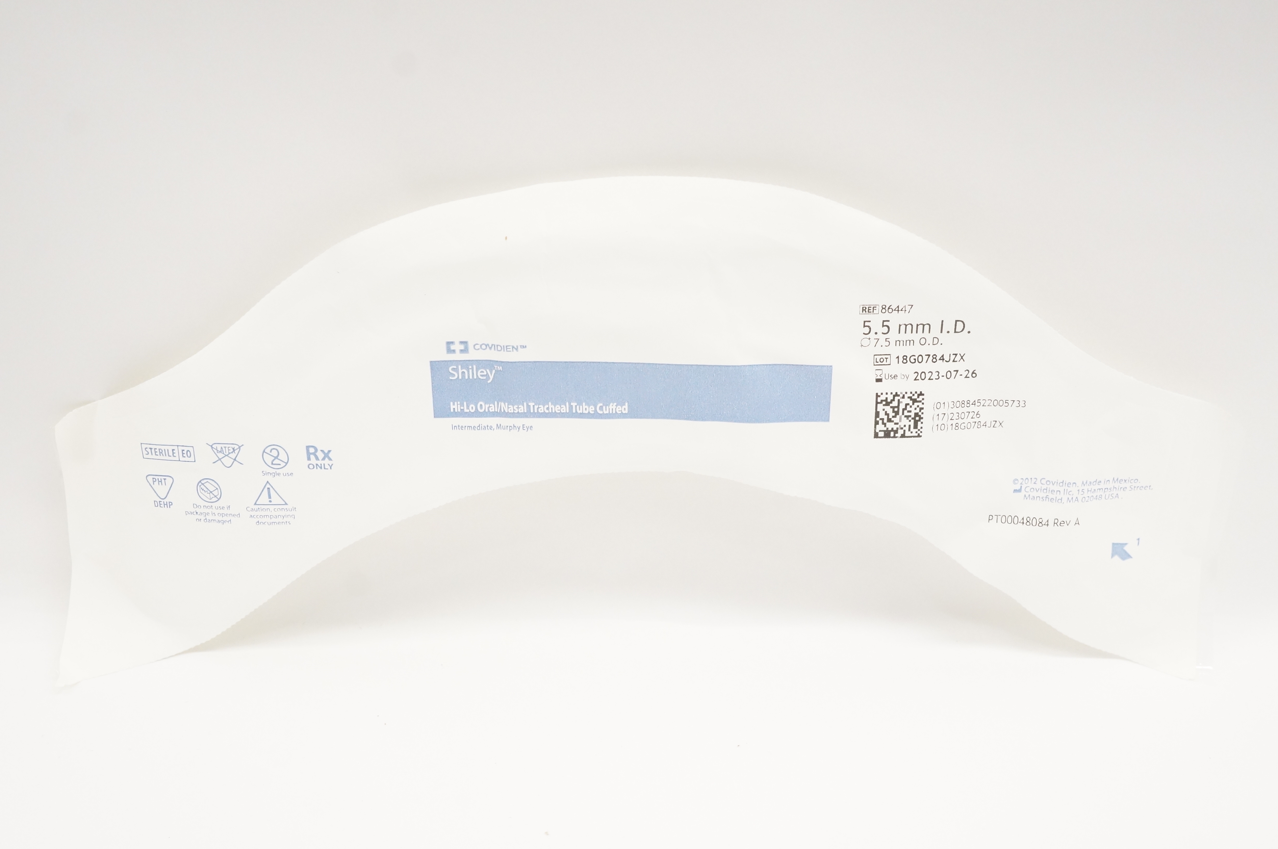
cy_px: 424
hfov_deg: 51.3
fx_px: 1330
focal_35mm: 38
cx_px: 639
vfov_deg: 35.4
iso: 3200
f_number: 8
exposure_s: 1/250
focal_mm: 25
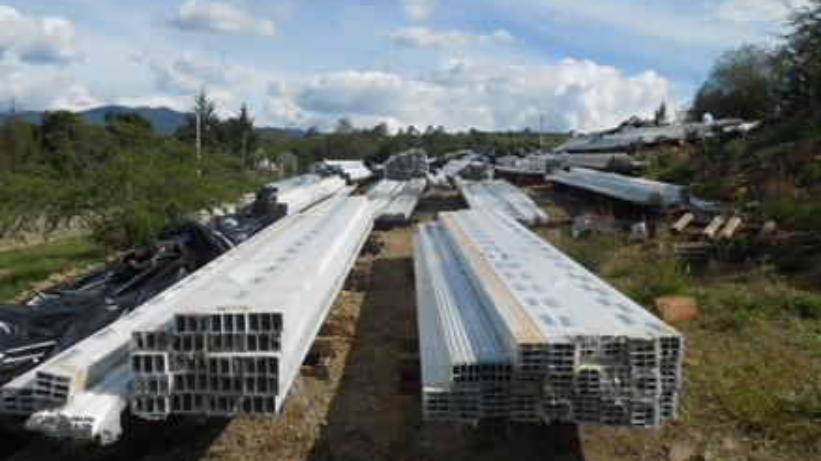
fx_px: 631
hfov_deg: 66.1
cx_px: 405
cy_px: 230
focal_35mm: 29
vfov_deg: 40.1
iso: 80
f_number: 3.5
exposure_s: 1/1250
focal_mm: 4.6
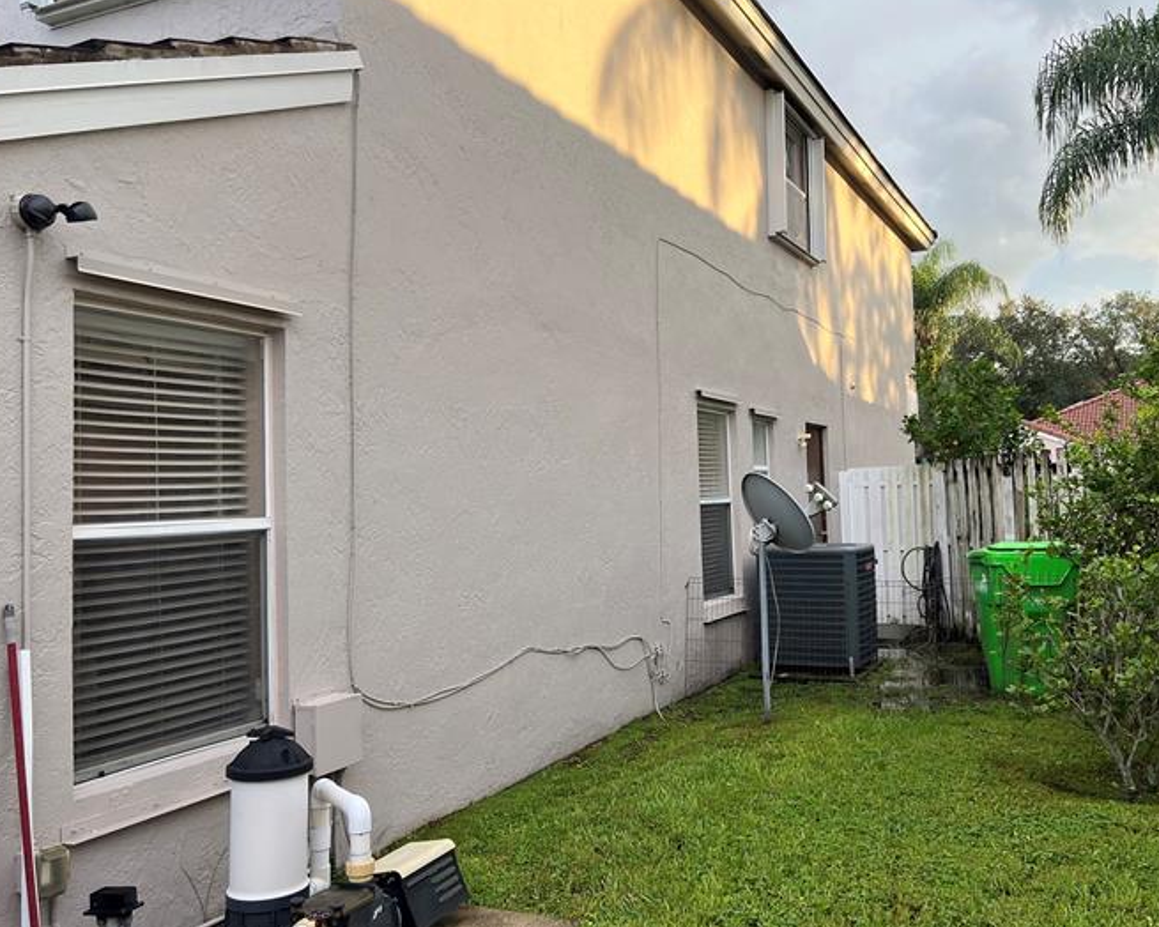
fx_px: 1063
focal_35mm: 31
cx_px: 685
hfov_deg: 56.8
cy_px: 451
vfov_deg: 47.1
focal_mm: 5.7
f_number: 1.5
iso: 50
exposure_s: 1/353
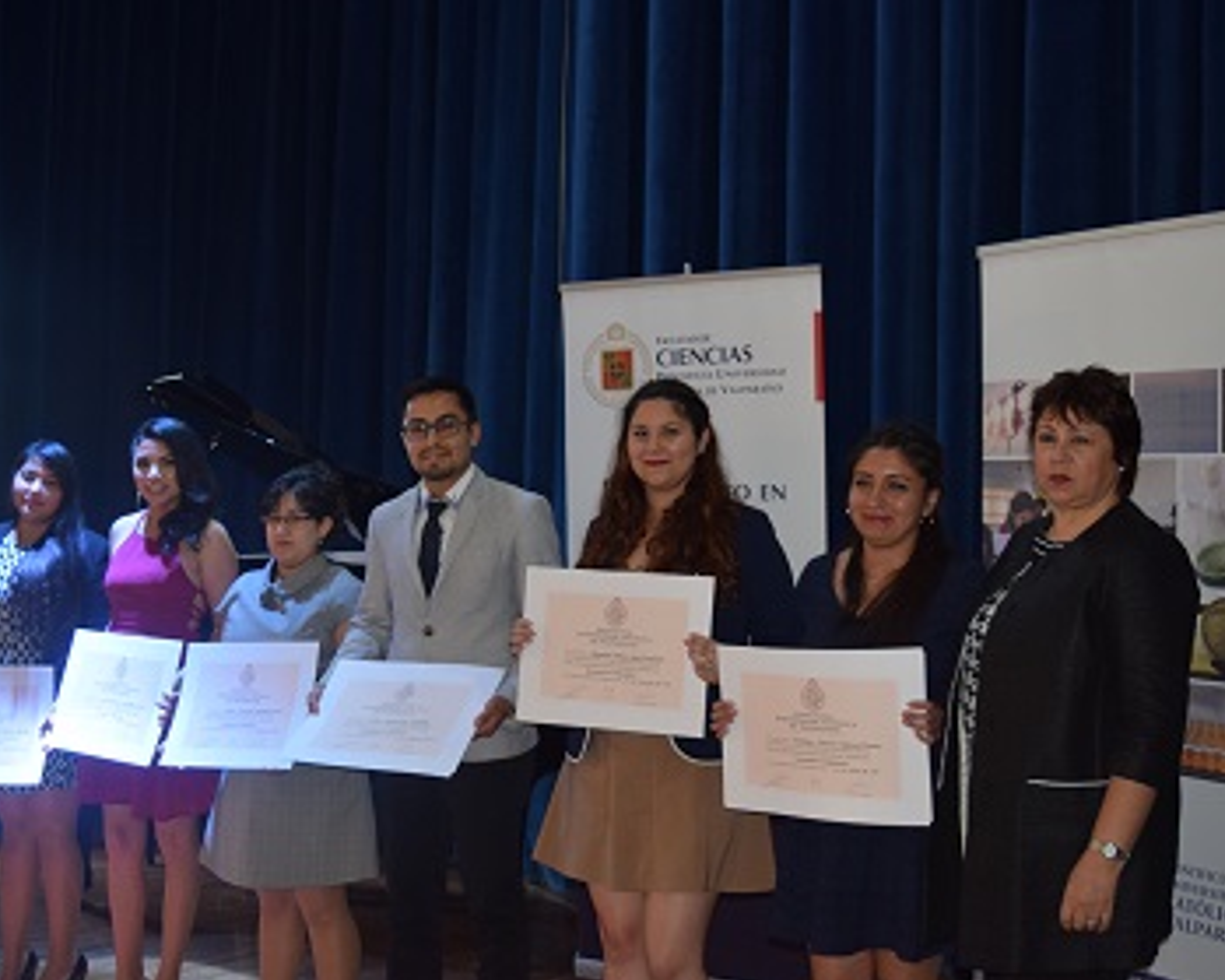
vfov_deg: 31.4
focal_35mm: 48
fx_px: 1740
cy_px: 490
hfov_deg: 38.7
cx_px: 532
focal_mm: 28
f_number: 4.2
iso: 800
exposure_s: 1/60
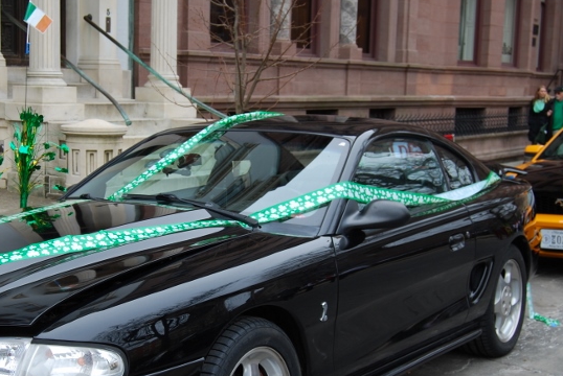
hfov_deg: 34.1
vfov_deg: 23.4
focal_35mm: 58
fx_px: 908
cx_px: 188
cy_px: 235
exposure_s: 1/125
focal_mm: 26
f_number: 5.6
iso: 100
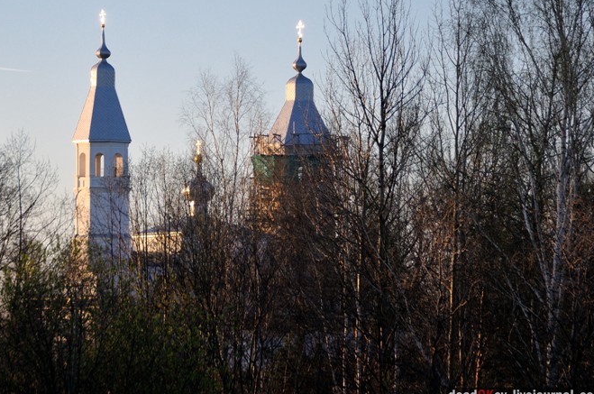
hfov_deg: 9.9
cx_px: 209
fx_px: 3443
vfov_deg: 6.5
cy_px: 144
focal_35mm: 209
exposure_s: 1/400
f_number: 6.3
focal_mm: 102
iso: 320
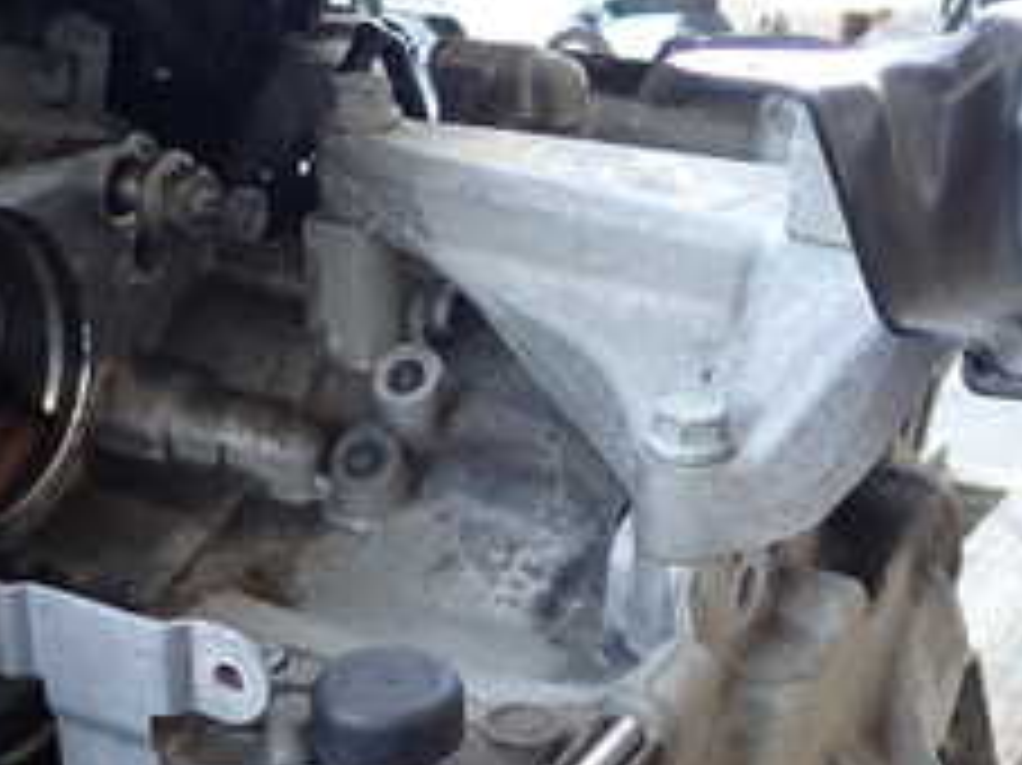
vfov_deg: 21.3
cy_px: 792
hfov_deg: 29.3
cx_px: 657
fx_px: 1948
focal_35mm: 66
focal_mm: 4.5
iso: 160
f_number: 2
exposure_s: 1/60
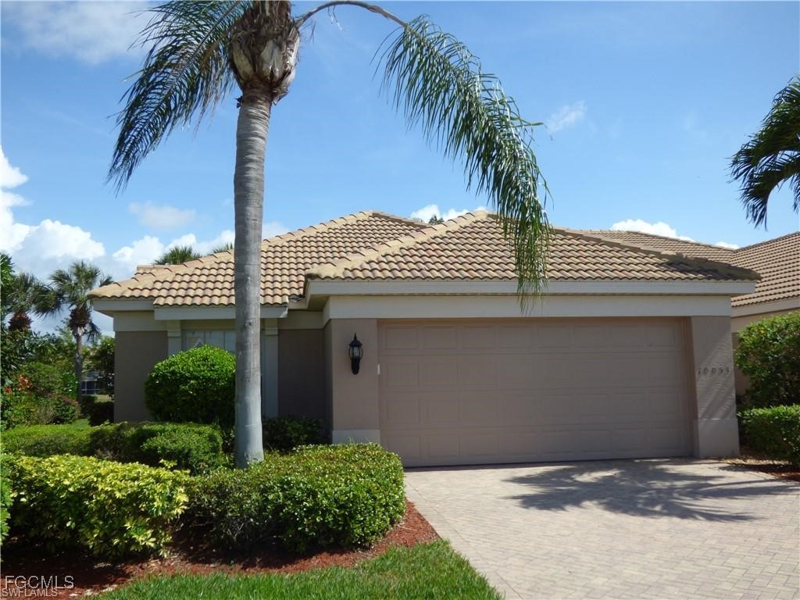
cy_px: 300
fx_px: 740
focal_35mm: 32
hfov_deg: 56.8
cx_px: 400
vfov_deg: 44.2
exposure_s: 1/1300
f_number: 3.4
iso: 100
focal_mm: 5.78
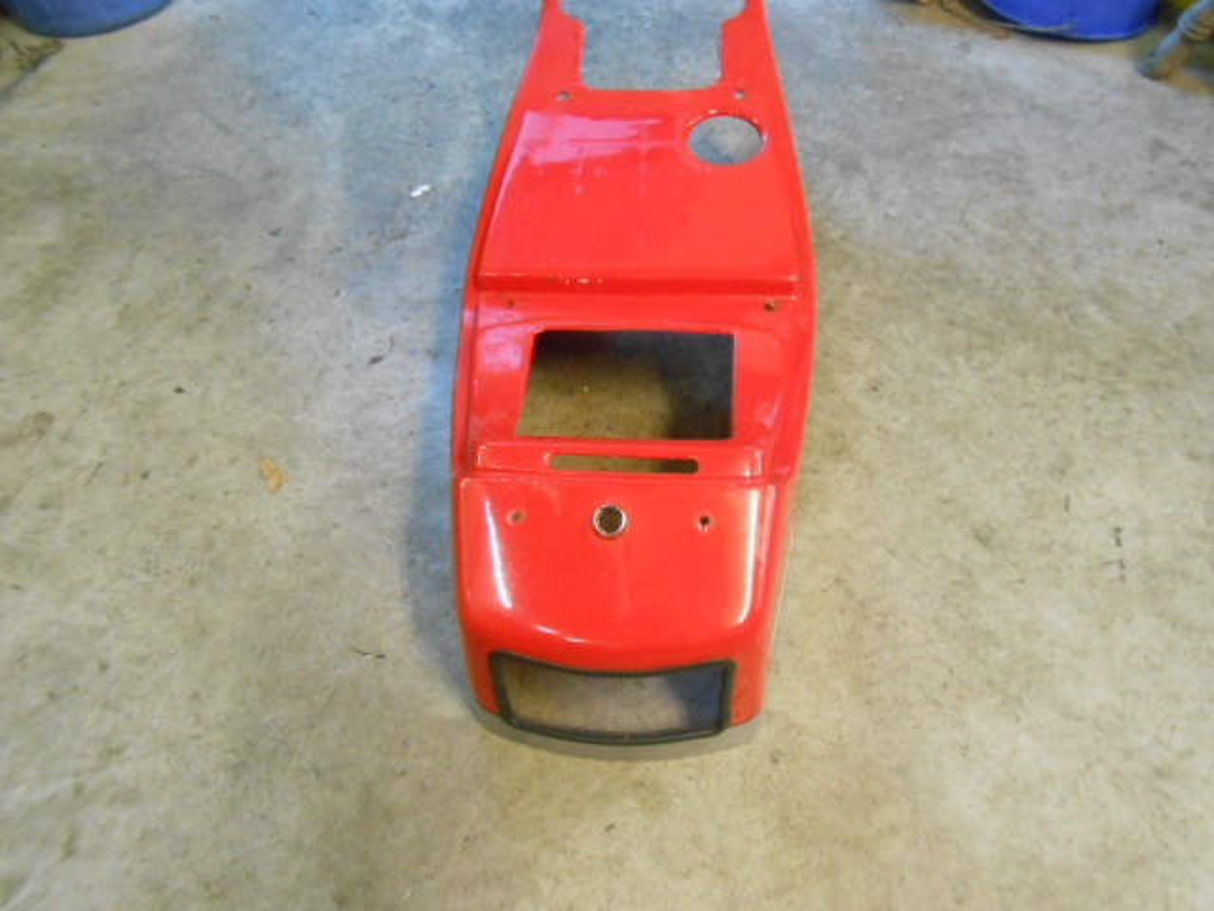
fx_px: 912
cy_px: 456
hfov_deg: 67.3
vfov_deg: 53.1
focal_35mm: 26
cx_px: 607
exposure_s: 1/20
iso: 800
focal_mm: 4.6
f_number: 3.5
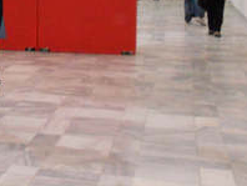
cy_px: 37
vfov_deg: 14.7
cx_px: -117
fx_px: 714
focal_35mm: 100
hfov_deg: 17.7
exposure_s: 1/25
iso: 500
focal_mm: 5.8
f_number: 3.5
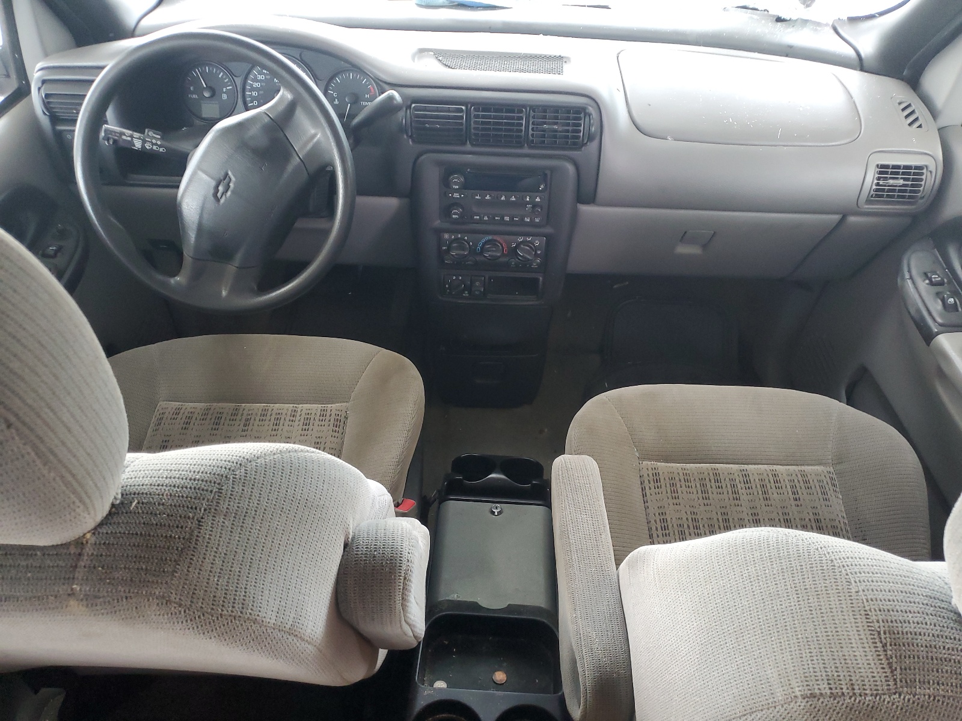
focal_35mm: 26
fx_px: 723
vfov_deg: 53.1
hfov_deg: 67.3
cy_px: 360
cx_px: 481
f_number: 1.5
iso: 190
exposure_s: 1/60.2
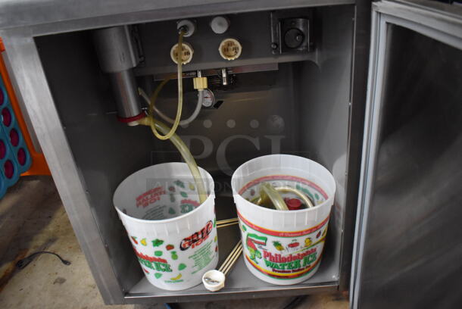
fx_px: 347
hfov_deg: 67.3
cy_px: 154
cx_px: 231
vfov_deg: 48.0
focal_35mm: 27
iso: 4500
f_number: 3.5
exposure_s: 1/125
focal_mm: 18
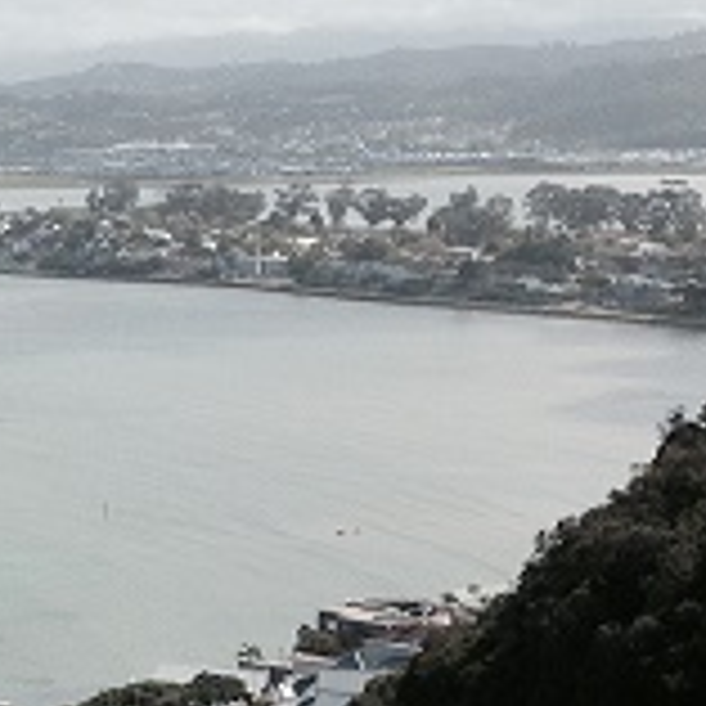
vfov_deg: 17.9
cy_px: 679
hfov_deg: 16.3
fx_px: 2192
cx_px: -432
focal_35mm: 95
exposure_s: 1/1808
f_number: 2.4
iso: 50
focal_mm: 4.12
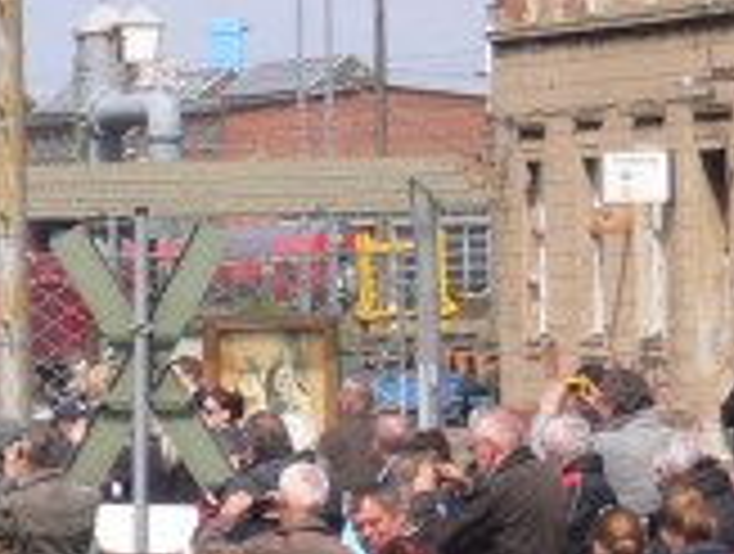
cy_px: 372
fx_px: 9563
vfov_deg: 3.3
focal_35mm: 450
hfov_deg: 4.4
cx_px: -554
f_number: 10
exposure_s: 1/160
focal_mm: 17.4
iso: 100
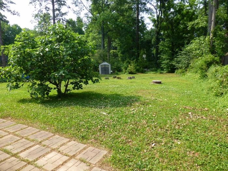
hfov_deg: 71.6
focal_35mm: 24
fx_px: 158
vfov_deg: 56.8
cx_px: 114
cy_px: 86
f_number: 4
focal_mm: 4.3
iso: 100
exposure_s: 1/320
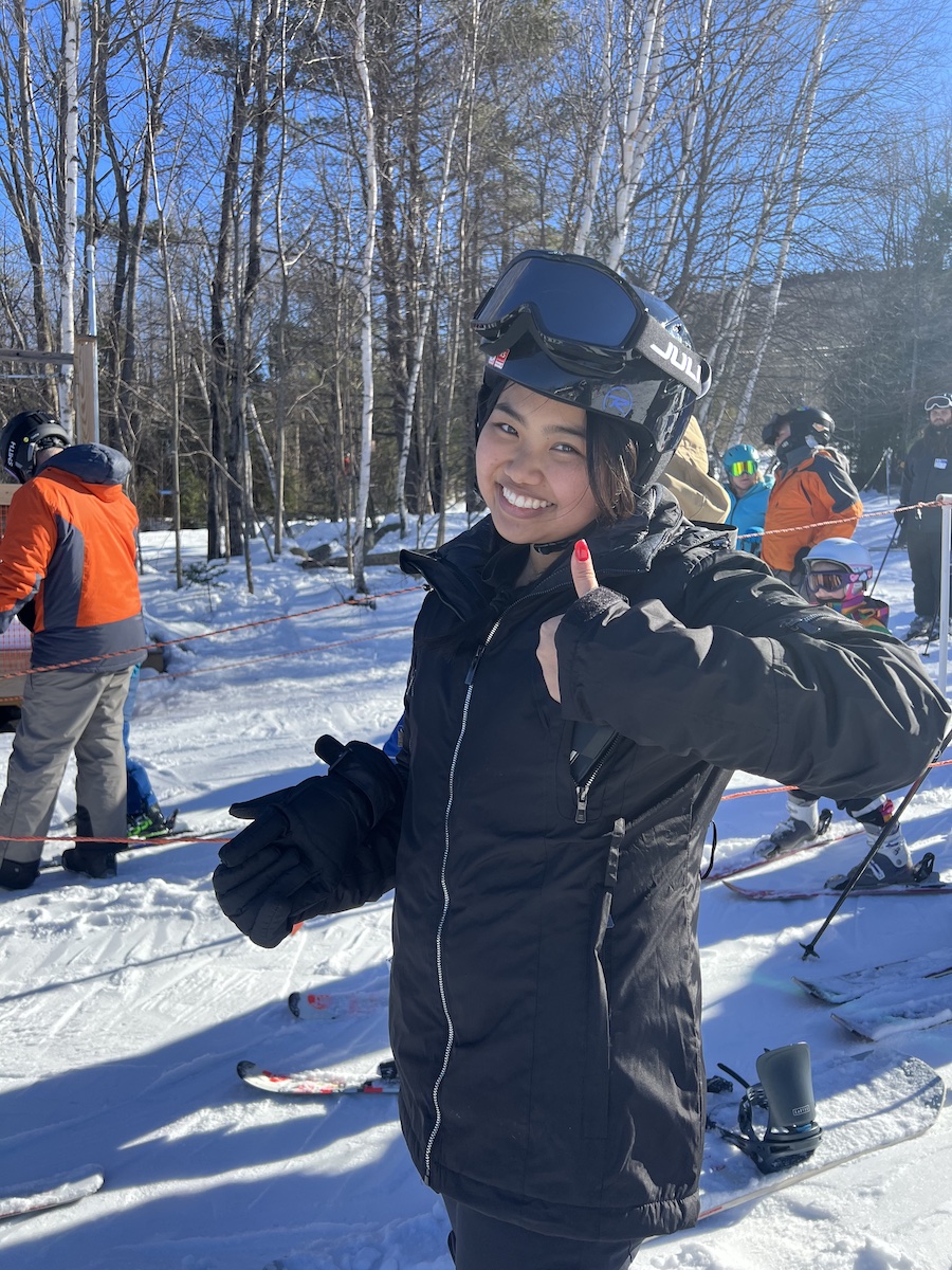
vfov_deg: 67.3
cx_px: 476
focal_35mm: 26
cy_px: 635
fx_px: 953
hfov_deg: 53.1
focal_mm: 5.7
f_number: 1.5
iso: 50
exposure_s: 1/1698
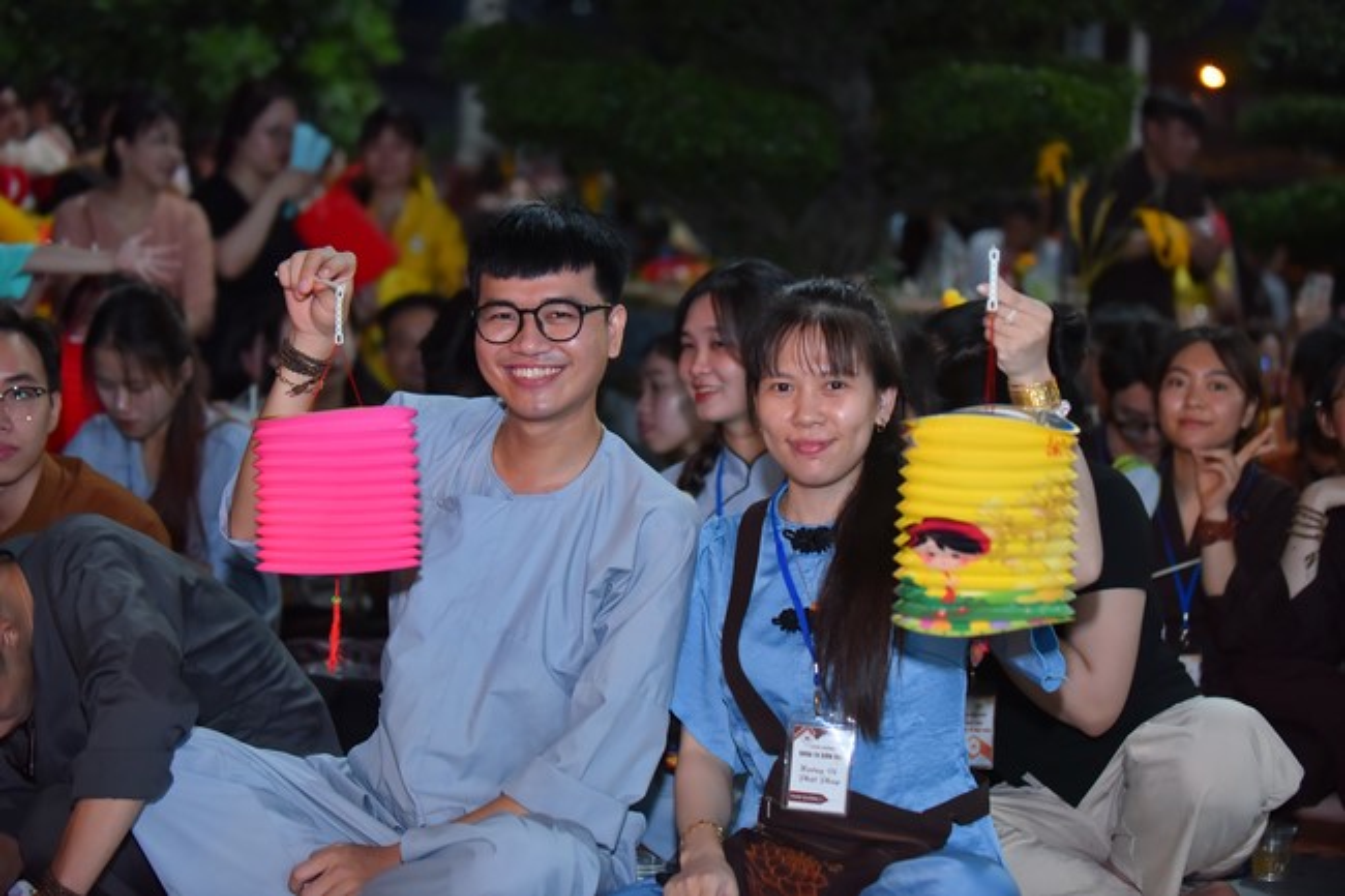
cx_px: 672
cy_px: 448
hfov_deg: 28.9
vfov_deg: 19.4
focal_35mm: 70
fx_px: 2614
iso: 2000
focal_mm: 70
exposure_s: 1/200
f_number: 2.8
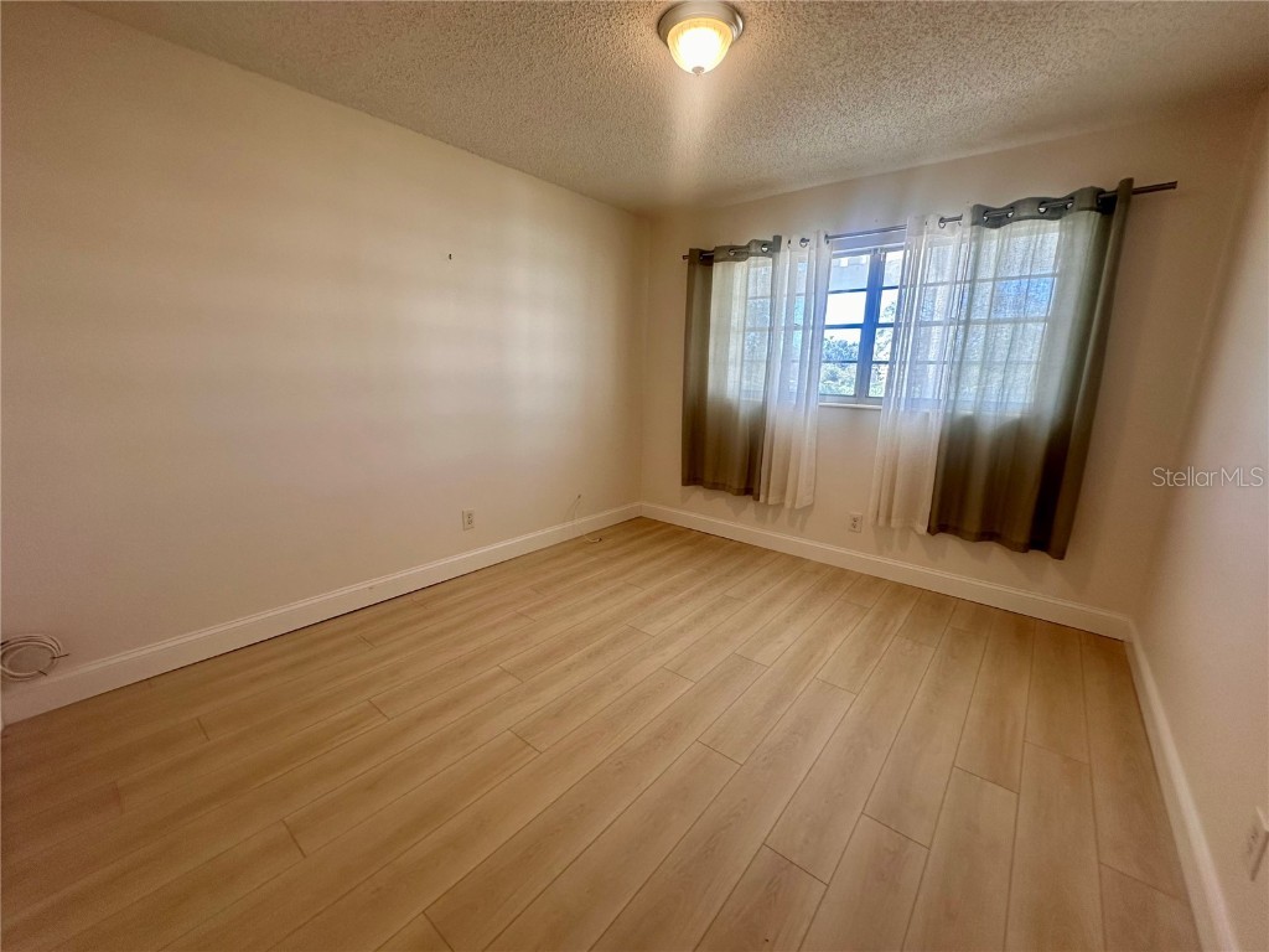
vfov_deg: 85.7
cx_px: 634
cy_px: 476
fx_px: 513
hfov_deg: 102.1
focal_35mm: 14
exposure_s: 1/120
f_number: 2.2
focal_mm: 2.22
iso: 80
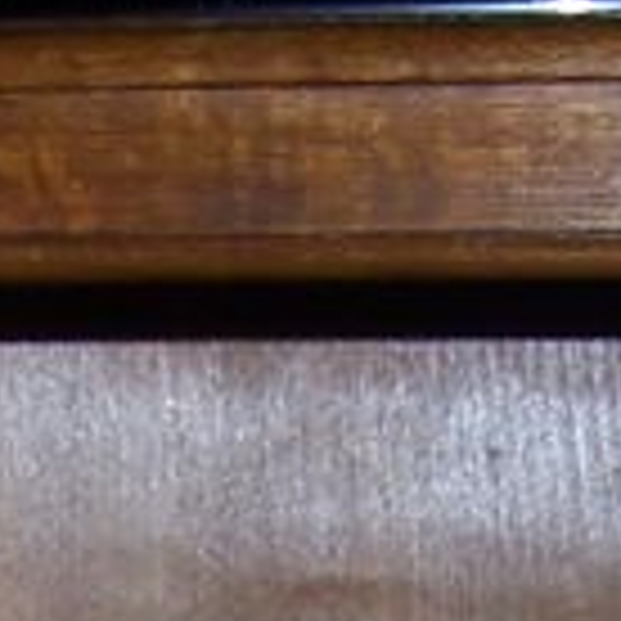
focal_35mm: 243
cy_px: 1408
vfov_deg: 6.9
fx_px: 4932
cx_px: -36
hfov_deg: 7.2
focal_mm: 6.3
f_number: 2.8
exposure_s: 1/60
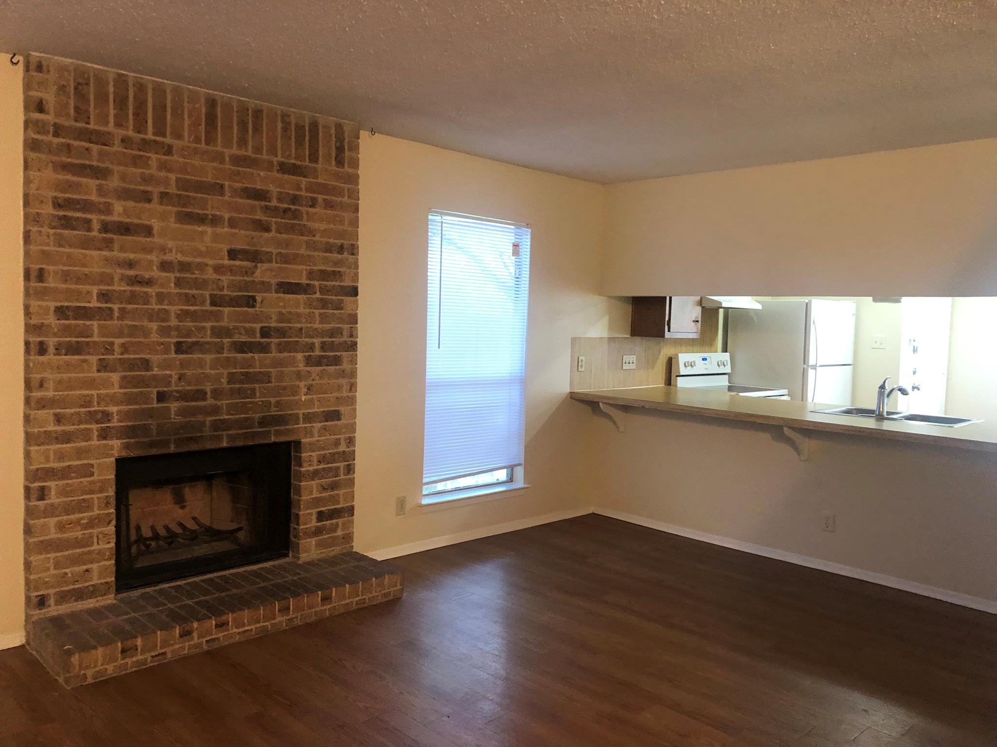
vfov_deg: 49.7
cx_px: 498
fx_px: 806
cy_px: 374
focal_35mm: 28
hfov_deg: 63.4
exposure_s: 1/15
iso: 80
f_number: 1.8
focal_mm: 4
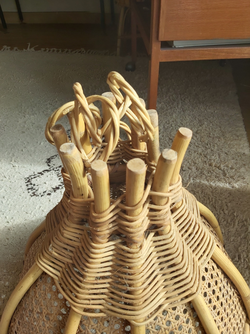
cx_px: 125
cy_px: 167
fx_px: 250
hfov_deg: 53.1
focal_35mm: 26
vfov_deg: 67.3
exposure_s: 1/178
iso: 64
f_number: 1.7
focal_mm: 3.92
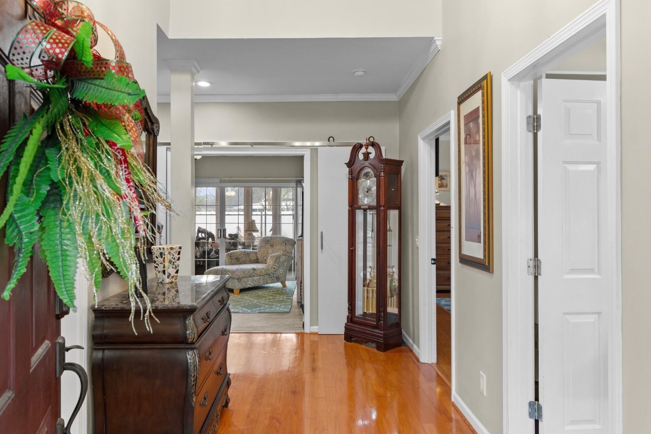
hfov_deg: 73.6
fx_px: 434
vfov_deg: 53.1
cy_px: 211
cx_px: 302
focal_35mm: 24
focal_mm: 15
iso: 100
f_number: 5
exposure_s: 1/5
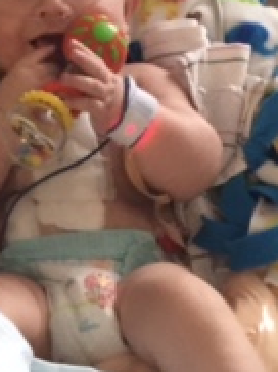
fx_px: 1095
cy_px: 300
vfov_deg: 19.1
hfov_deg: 14.3
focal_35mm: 102
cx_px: 35
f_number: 2.2
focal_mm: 4.15
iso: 80
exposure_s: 1/4
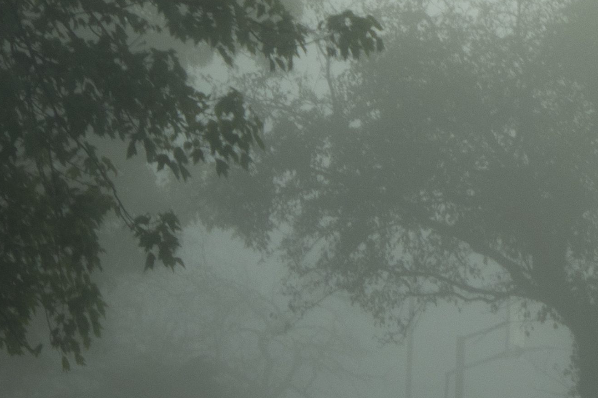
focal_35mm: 549
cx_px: 702
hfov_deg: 3.7
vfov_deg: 2.5
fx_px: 9119
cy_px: -24
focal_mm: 49.44
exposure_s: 1/40
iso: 100
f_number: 10
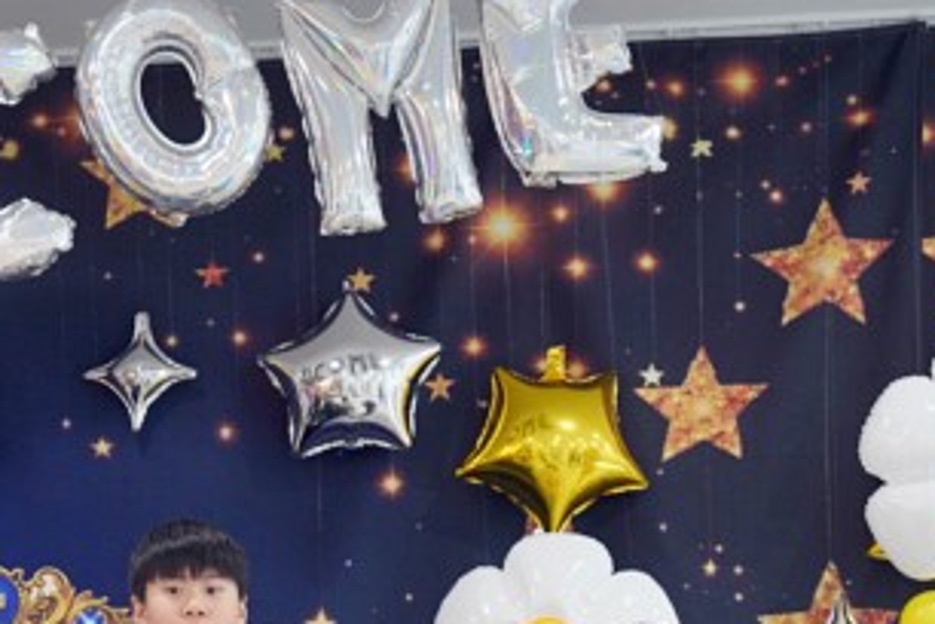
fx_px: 2675
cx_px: 104
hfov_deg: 19.5
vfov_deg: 12.9
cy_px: 765
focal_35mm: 103
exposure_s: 1/160
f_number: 4
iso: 1600
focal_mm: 35
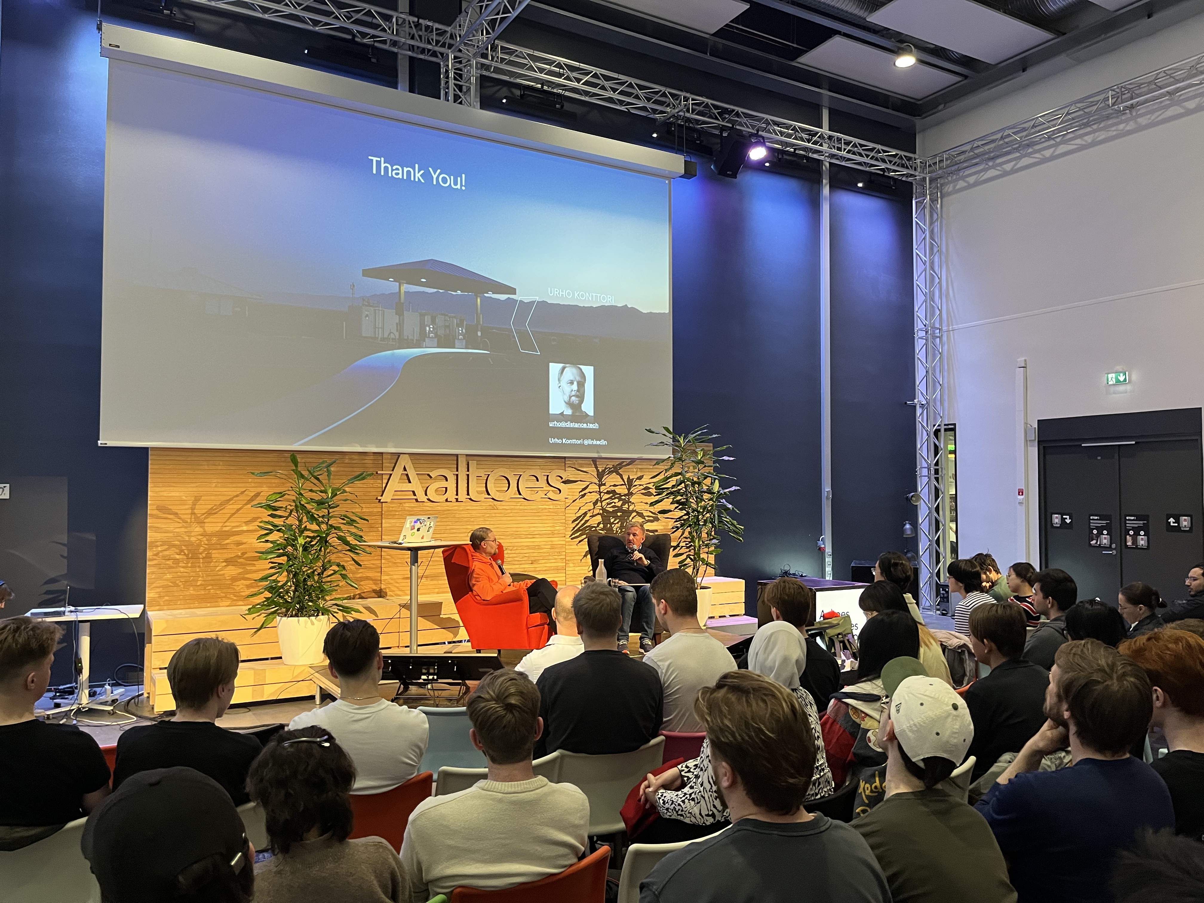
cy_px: 452
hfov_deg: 67.3
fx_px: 904
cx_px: 602
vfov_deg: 53.1
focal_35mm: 26
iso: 250
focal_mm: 5.1
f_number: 1.6
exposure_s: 1/60
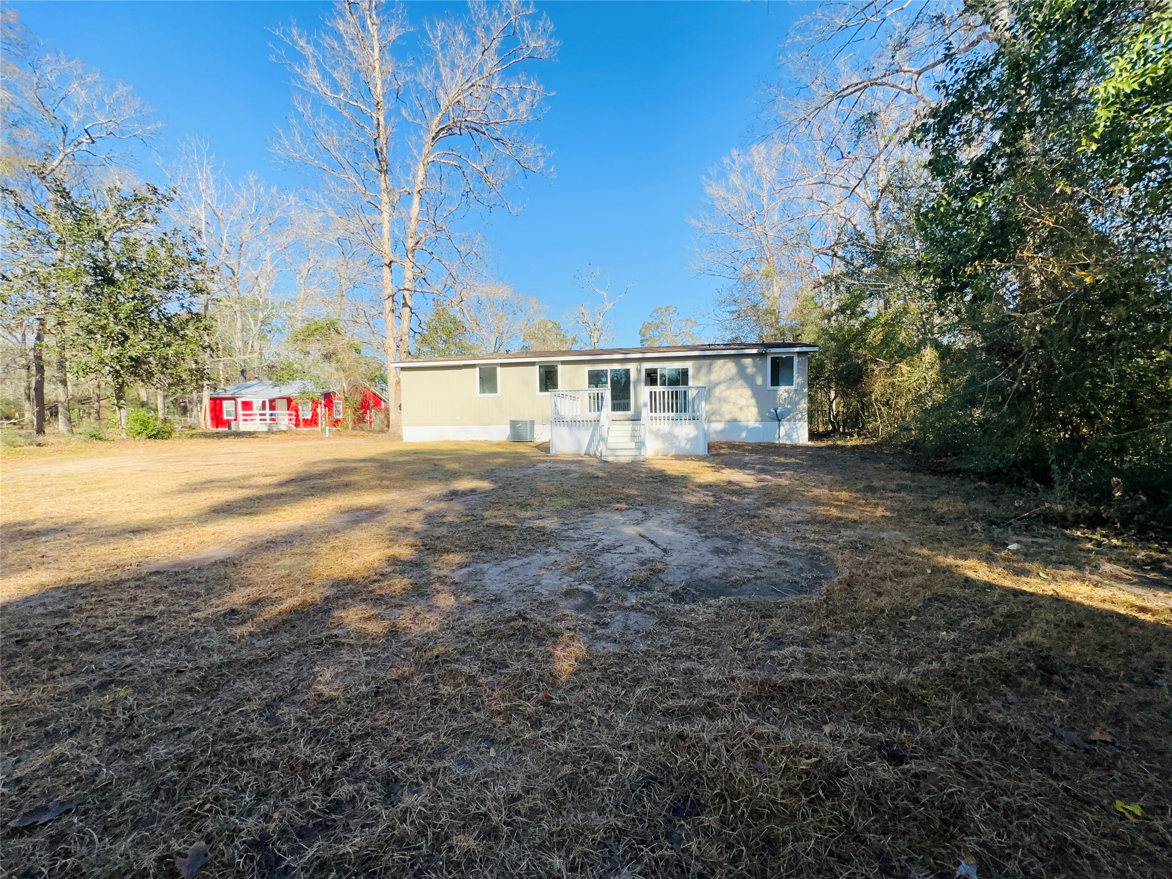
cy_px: 440
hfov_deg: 102.1
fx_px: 474
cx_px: 586
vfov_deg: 85.7
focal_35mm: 14
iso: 40
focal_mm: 2.22
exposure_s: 1/1335
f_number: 2.2
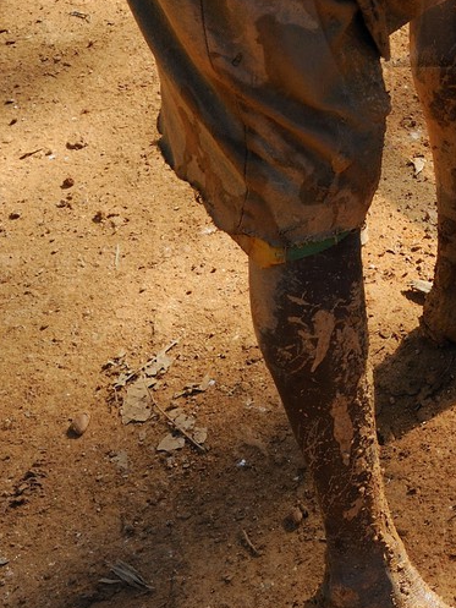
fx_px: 1738
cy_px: -82
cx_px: 641
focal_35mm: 99
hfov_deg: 14.2
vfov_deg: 18.9
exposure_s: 1/250
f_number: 10
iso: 400
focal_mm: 32
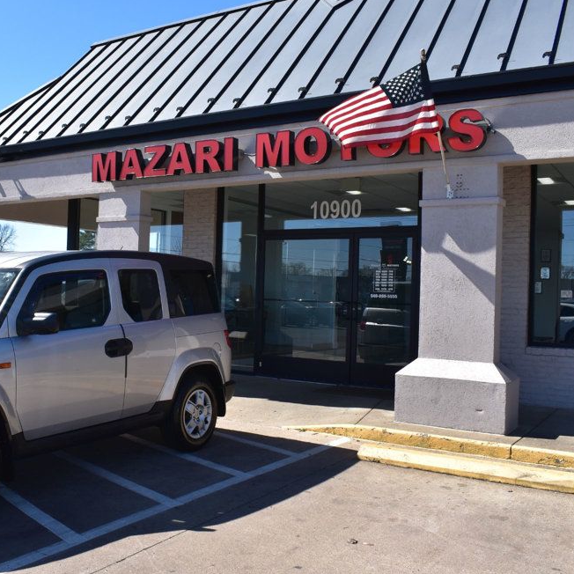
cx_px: 207
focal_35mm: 36
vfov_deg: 46.0
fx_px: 675
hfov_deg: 45.6
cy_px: 283
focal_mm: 18
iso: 400
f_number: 11
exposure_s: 1/500
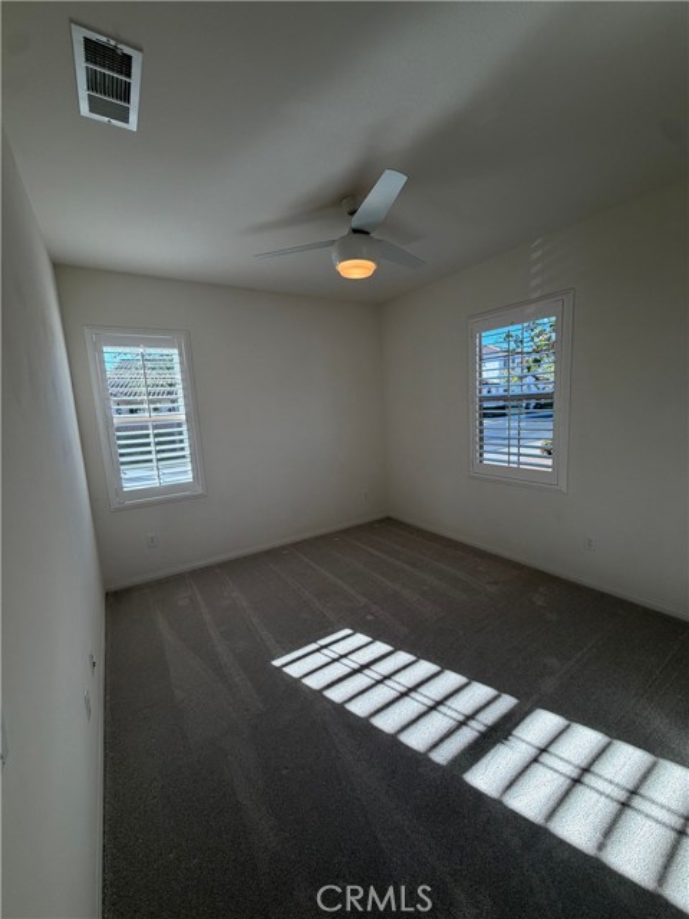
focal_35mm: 14
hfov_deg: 85.7
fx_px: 372
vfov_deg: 102.1
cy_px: 460
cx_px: 344
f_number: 2.2
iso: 40
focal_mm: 2.22
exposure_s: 1/155
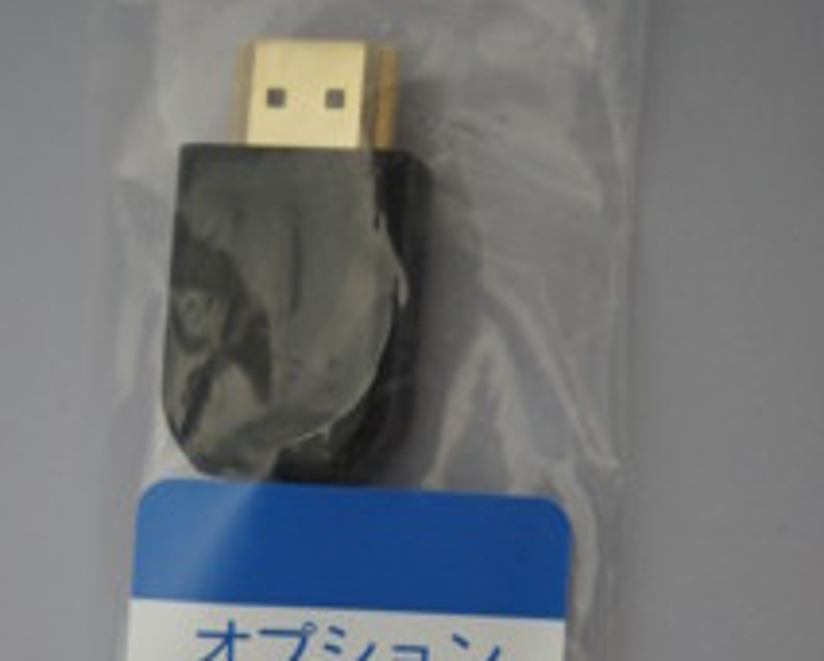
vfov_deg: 17.0
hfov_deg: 21.5
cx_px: 350
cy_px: 611
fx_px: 2173
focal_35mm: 89
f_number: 2.8
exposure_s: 1/50
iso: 500
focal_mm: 30
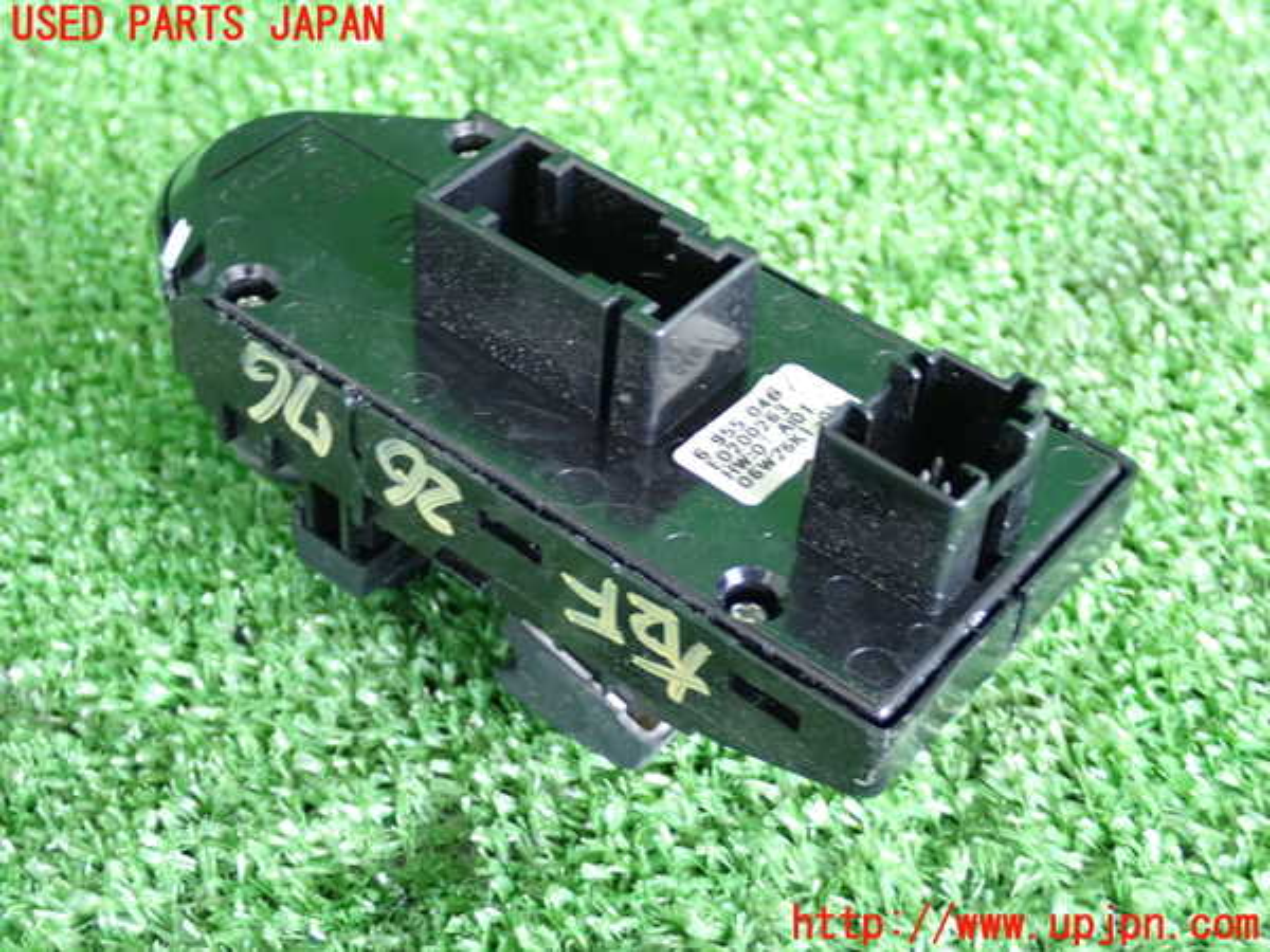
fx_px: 2128
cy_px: 476
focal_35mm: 58
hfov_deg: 33.2
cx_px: 635
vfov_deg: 25.2
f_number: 3.5
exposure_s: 1/20
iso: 800
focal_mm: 10.35
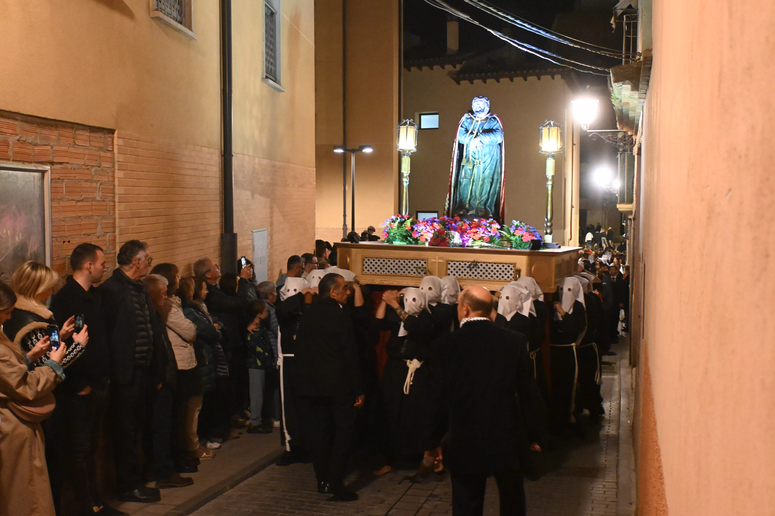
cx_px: 388
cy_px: 258
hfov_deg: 47.2
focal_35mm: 41
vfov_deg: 32.4
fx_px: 888
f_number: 4.5
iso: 6400
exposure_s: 1/50
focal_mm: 27.5
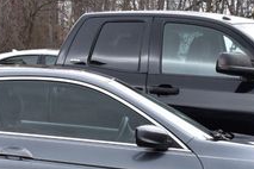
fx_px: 1206
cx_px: 42
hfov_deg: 12.0
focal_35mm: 171
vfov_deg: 8.0
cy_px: 165
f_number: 10
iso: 400
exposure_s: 1/200
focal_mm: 38
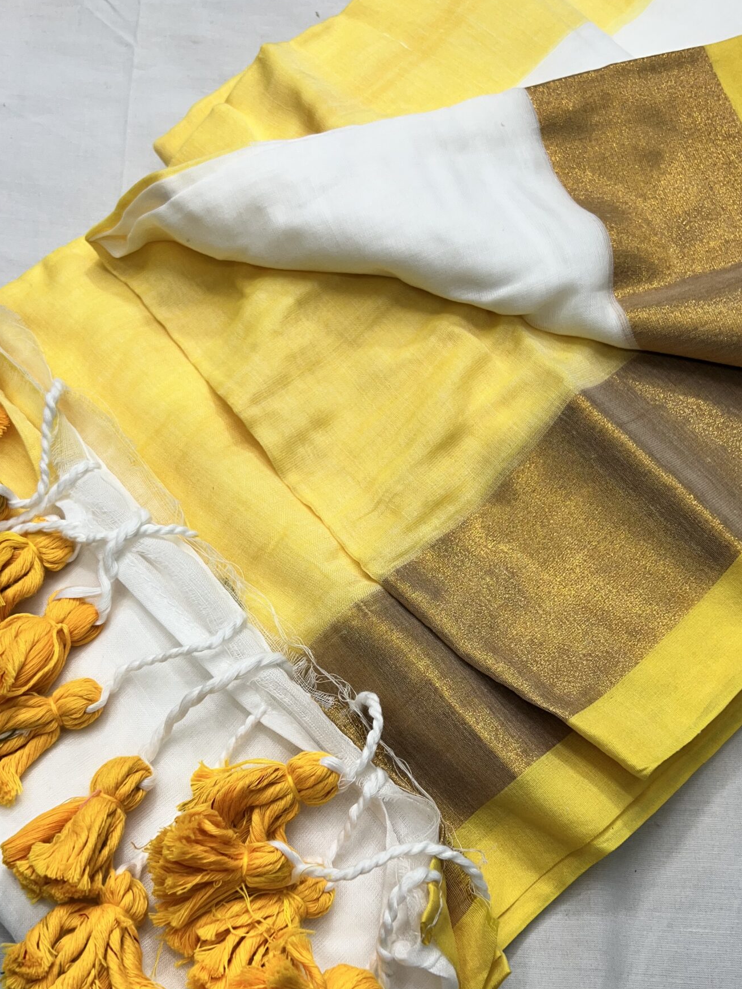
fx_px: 1086
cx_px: 363
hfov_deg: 37.7
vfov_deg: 48.7
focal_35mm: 38
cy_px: 581
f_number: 1.5
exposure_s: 1/120
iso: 32
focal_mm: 5.7
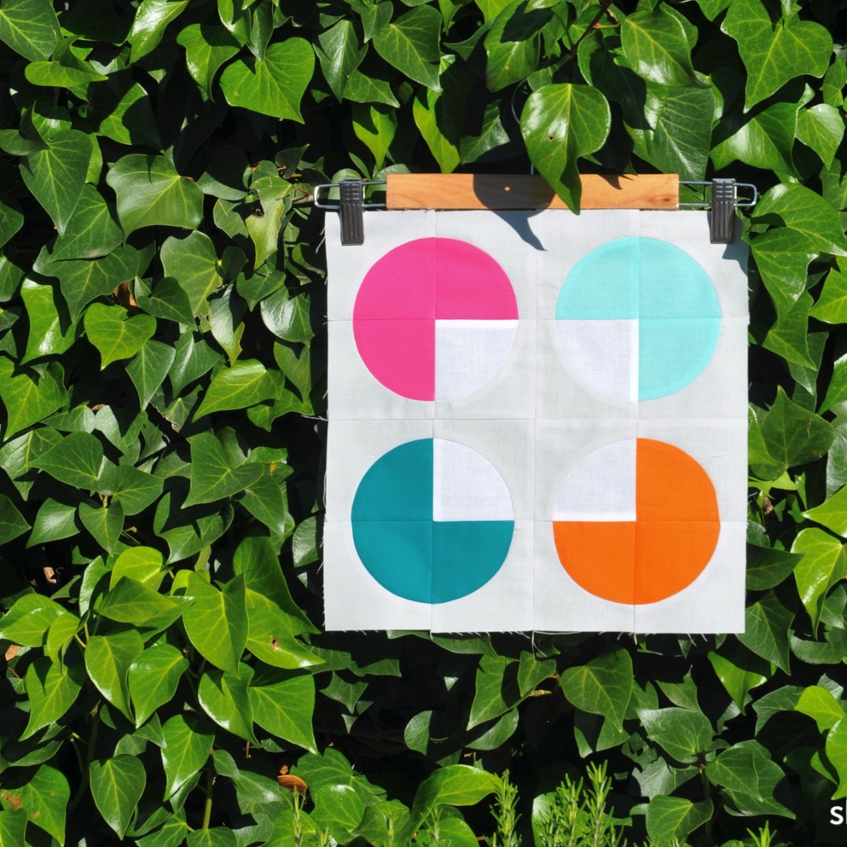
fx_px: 4530
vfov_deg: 10.7
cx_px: 537
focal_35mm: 164
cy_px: 424
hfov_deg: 10.7
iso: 200
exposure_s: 1/400
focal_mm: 85
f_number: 10
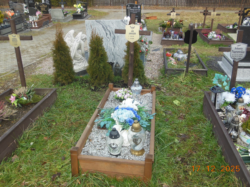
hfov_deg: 55.4
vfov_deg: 42.9
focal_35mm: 33
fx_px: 238
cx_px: 125
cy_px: 94
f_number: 3.5
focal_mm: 6
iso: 125
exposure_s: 1/160
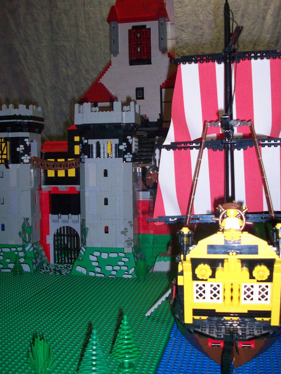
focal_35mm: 48
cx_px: 124
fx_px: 519
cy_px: 156
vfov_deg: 39.5
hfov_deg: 30.2
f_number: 2.8
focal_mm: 6.2
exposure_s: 1/45
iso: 160
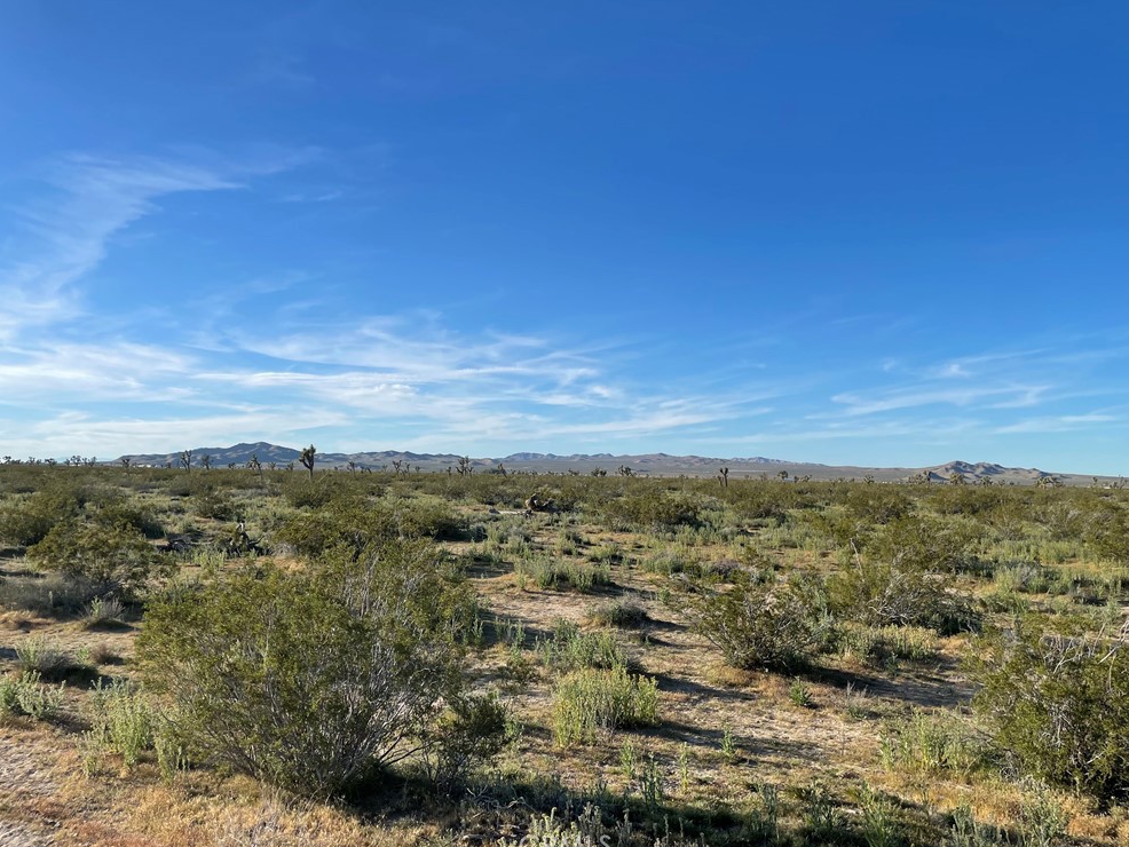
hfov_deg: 65.3
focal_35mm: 27
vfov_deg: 51.4
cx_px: 566
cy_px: 422
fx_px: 881
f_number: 1.6
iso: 32
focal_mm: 4.2
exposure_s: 1/3300
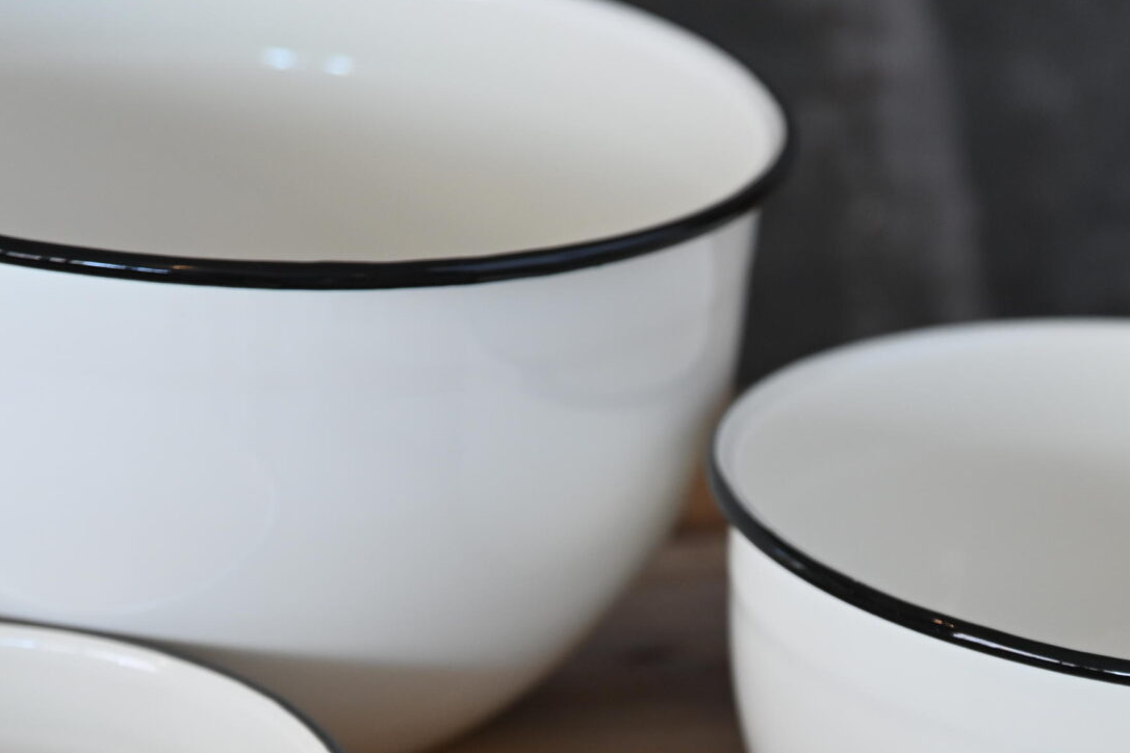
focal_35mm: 165
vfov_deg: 8.3
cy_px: 783
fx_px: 5179
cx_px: 664
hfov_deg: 12.4
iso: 320
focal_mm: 70
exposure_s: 1/200
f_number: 3.2
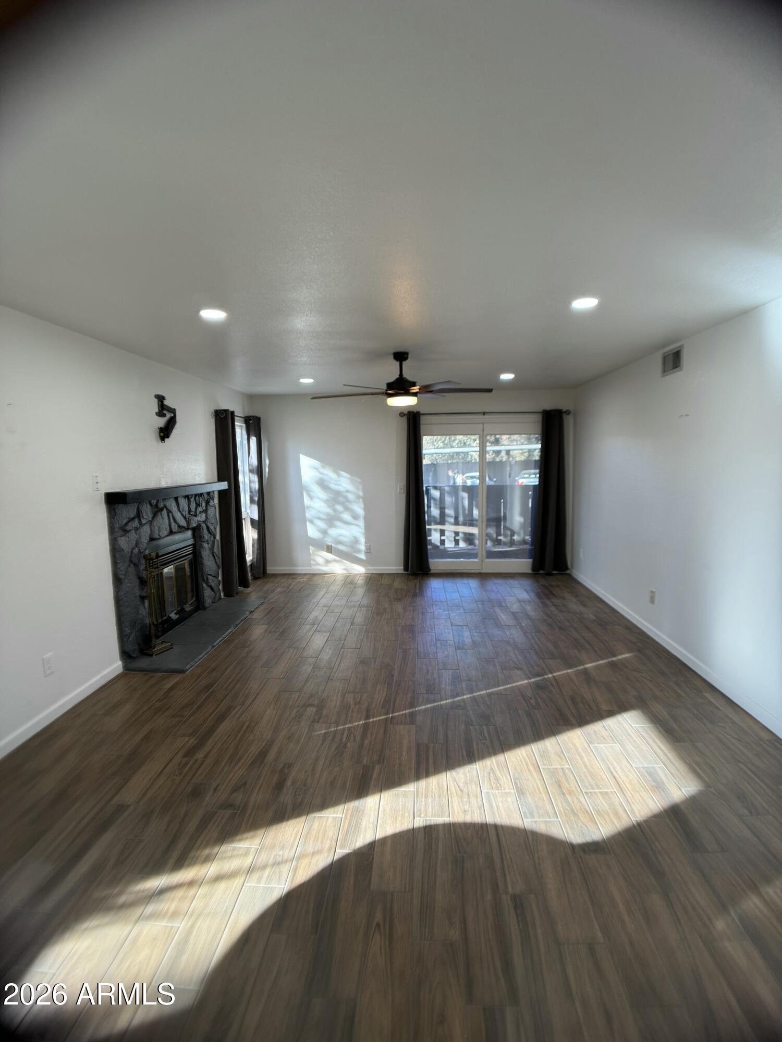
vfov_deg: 71.6
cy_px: 521
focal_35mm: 24
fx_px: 723
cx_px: 391
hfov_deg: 56.8
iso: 125
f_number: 1.78
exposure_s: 1/120
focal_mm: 6.76
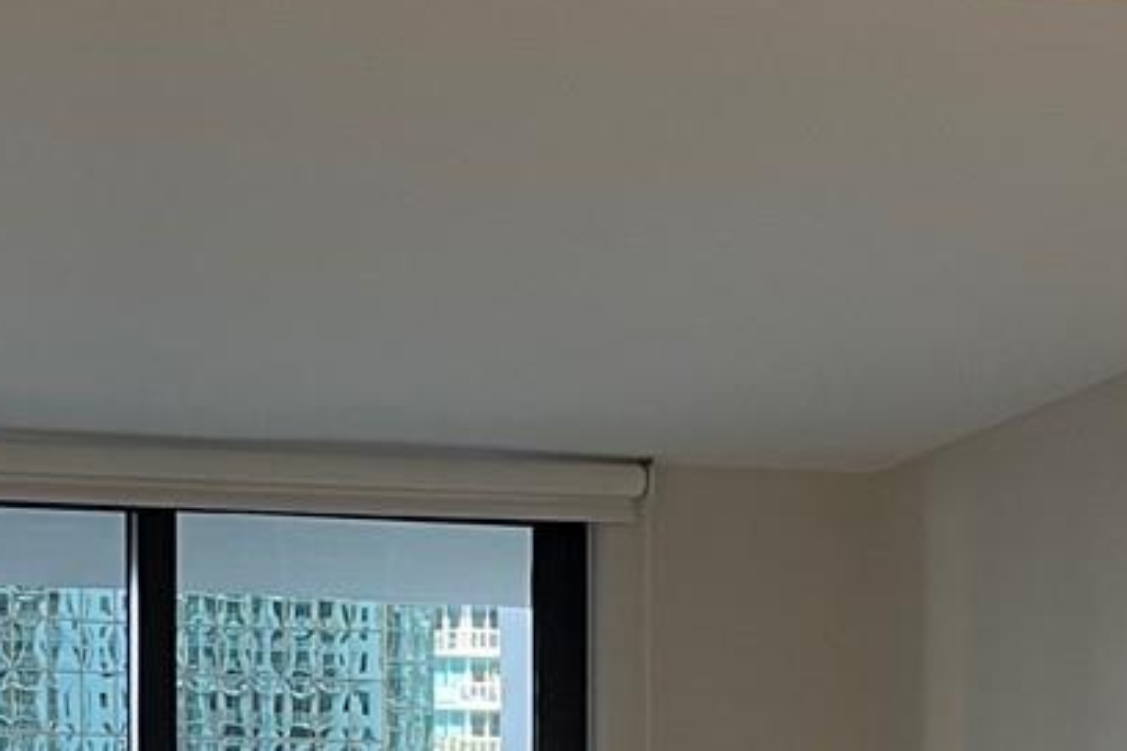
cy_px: 1201
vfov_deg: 12.2
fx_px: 3318
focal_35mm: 106
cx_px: 403
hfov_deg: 19.2
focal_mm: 5.1
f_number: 1.6
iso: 80
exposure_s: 1/60
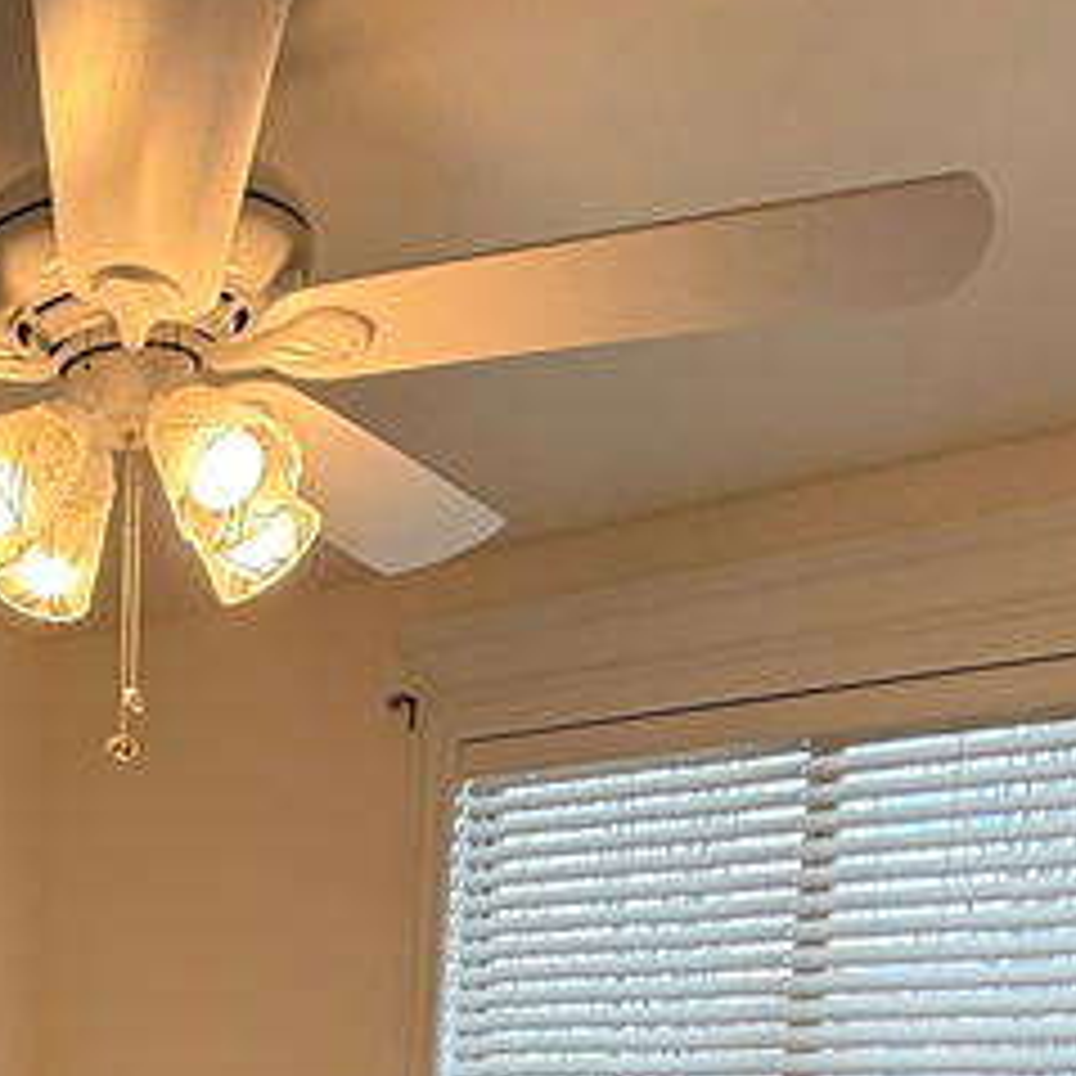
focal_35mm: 53
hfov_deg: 28.5
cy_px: 1423
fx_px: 1864
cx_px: -176
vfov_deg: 26.8
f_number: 2.2
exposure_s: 1/120
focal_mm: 2.22
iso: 64
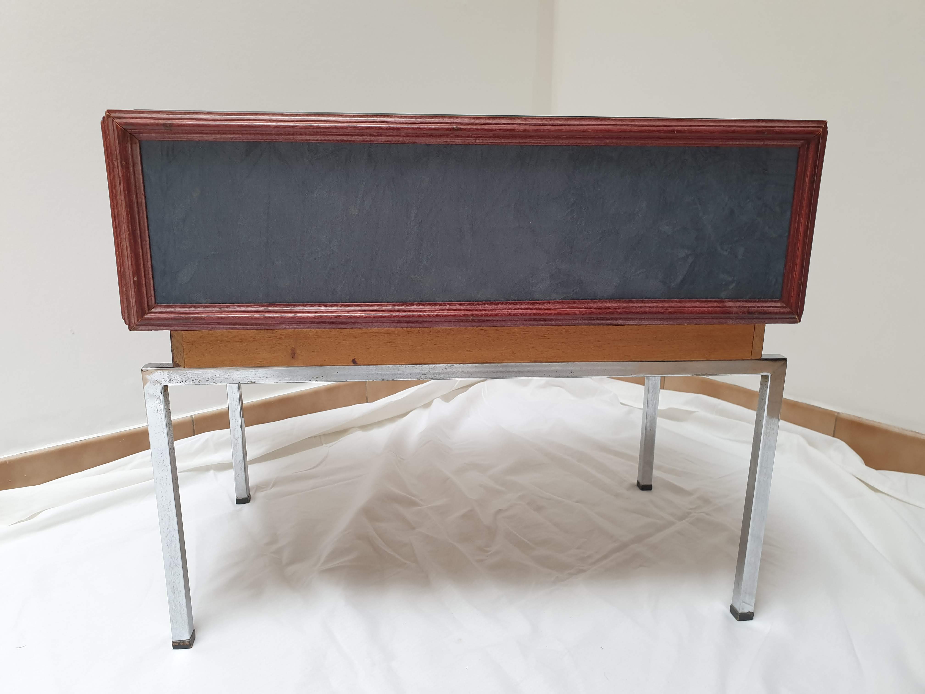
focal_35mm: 26
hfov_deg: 67.3
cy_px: 347
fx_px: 695
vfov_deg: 53.1
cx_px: 462
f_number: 2.4
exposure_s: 1/60
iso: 160
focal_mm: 4.3
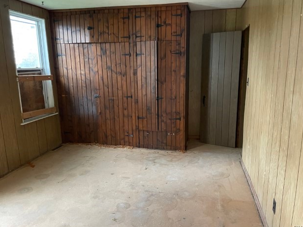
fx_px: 236
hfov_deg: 65.3
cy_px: 115
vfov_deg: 51.4
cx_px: 156
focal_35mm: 27
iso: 640
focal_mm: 4.2
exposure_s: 1/38
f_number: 1.6
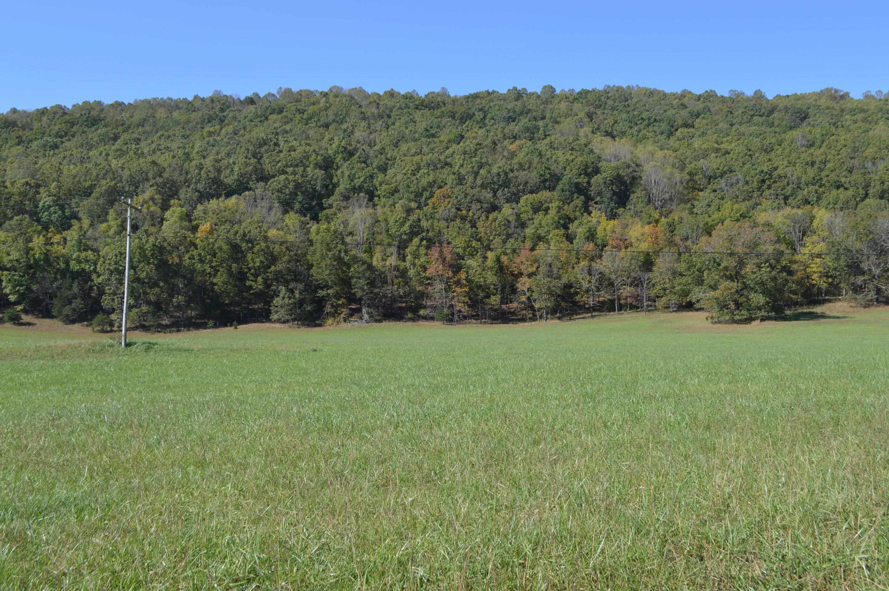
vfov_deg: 36.8
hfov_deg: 53.2
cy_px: 296
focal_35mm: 36
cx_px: 444
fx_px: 888
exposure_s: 1/160
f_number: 6.3
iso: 100
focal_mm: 24
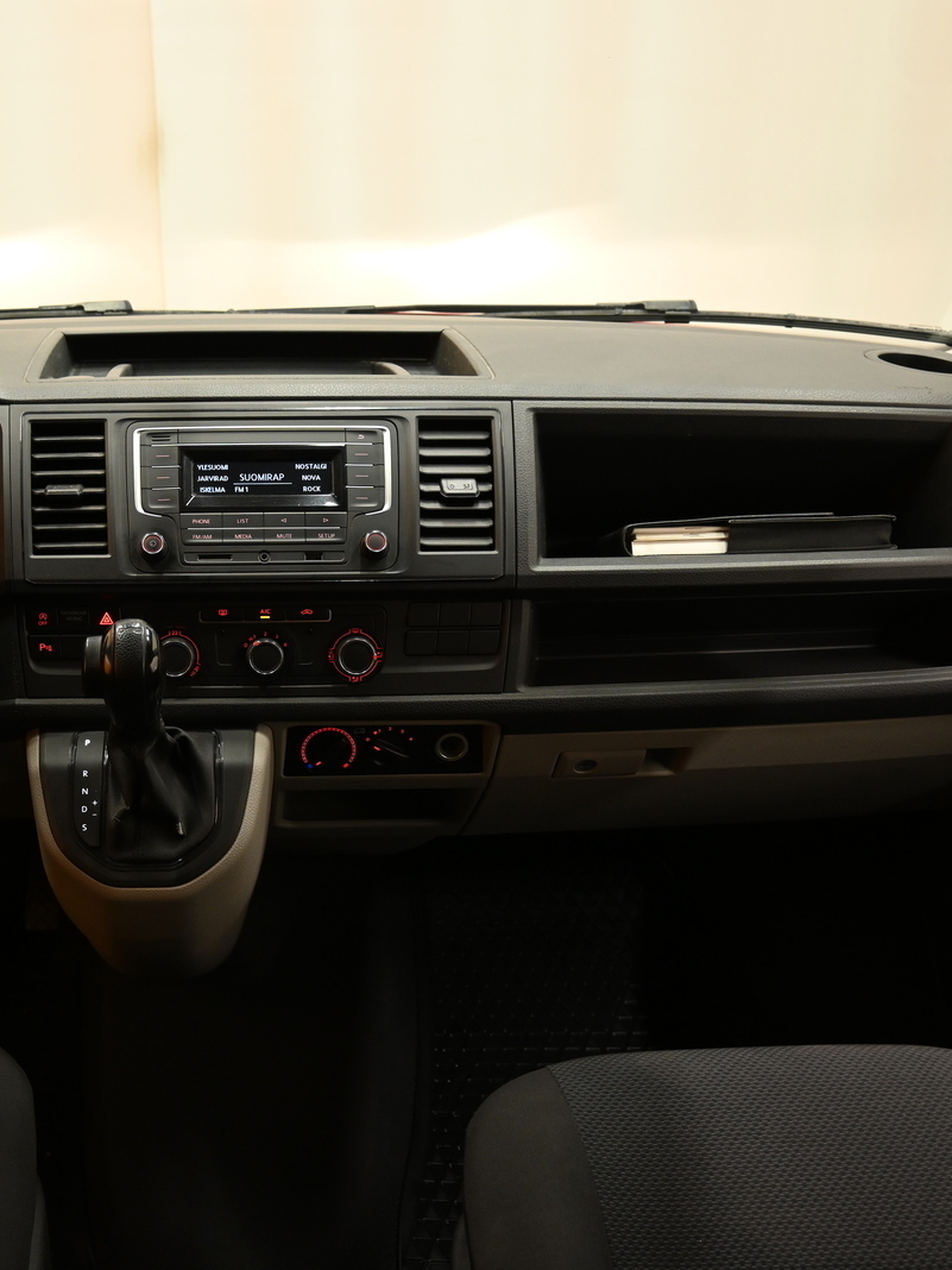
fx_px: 1283
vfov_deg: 52.6
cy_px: 634
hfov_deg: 39.5
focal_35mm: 35
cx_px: 231
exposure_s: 1/25
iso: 560
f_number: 3.5
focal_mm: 16
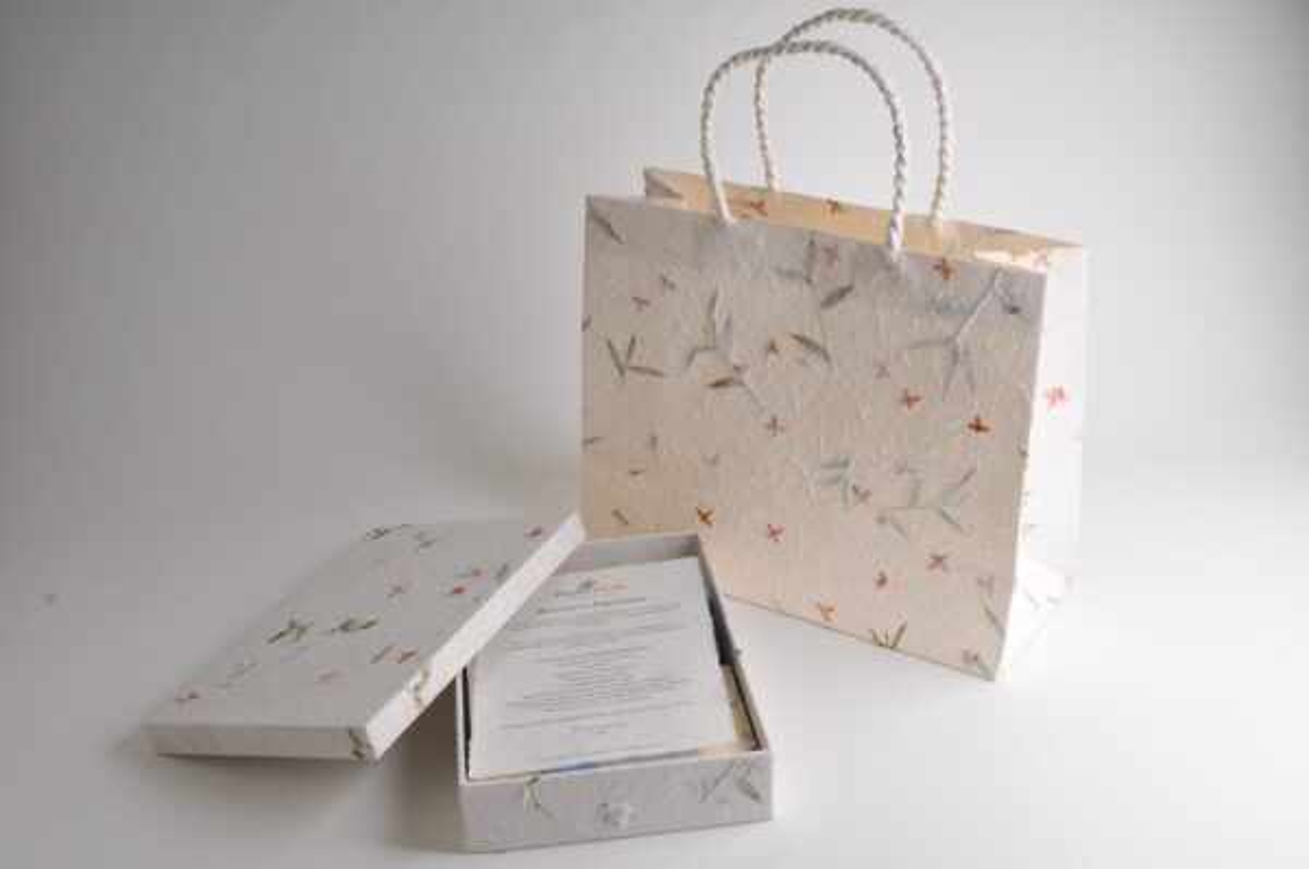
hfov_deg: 49.6
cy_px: 434
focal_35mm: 39
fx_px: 1416
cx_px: 654
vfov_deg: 34.1
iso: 250
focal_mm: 26
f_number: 13
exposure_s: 1/200
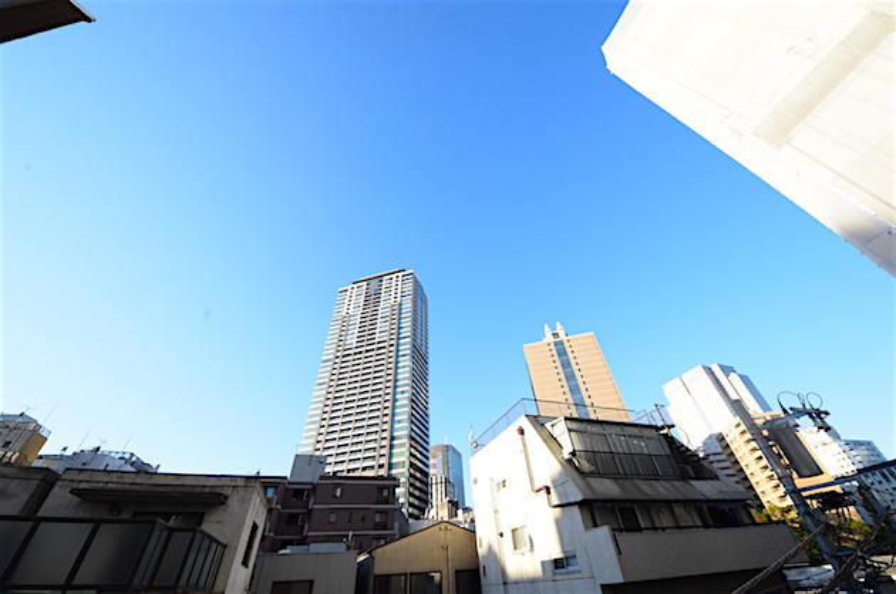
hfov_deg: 112.7
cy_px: 297
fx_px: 298
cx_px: 448
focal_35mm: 12
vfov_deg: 89.8
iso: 3200
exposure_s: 1/800
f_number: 14
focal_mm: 8
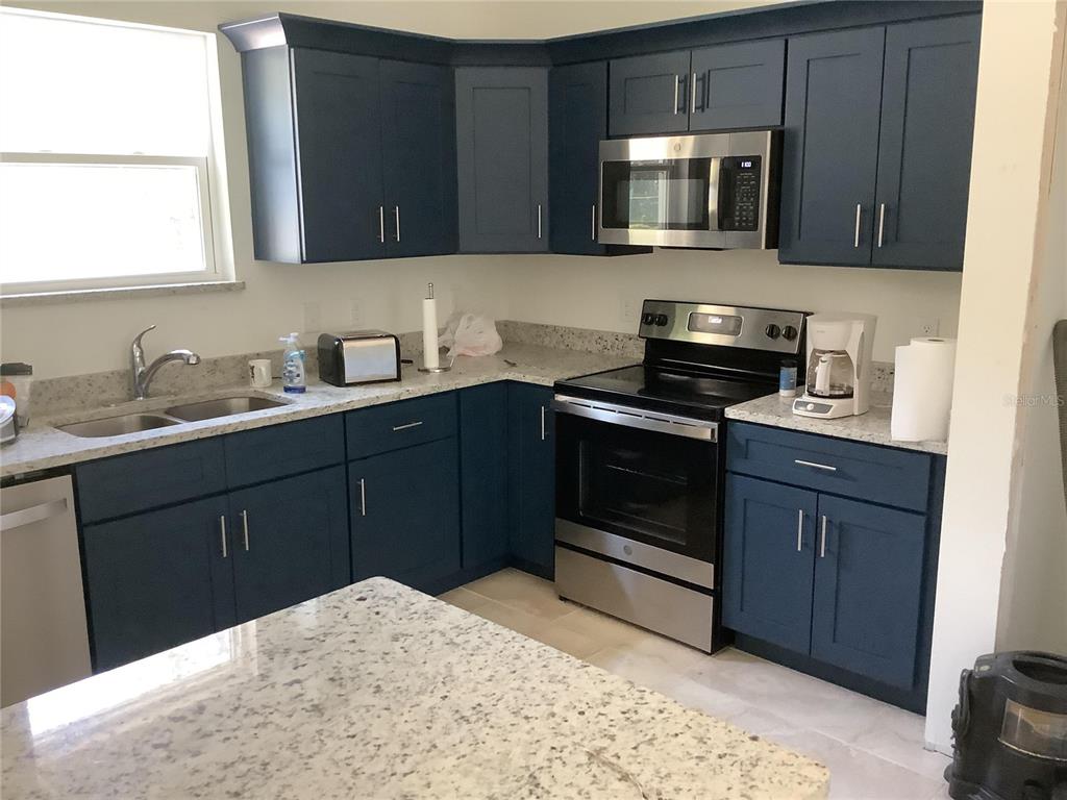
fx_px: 956
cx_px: 534
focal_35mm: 31
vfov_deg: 45.4
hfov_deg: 58.4
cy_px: 400
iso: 320
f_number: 2.4
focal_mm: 3.3
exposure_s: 1/40
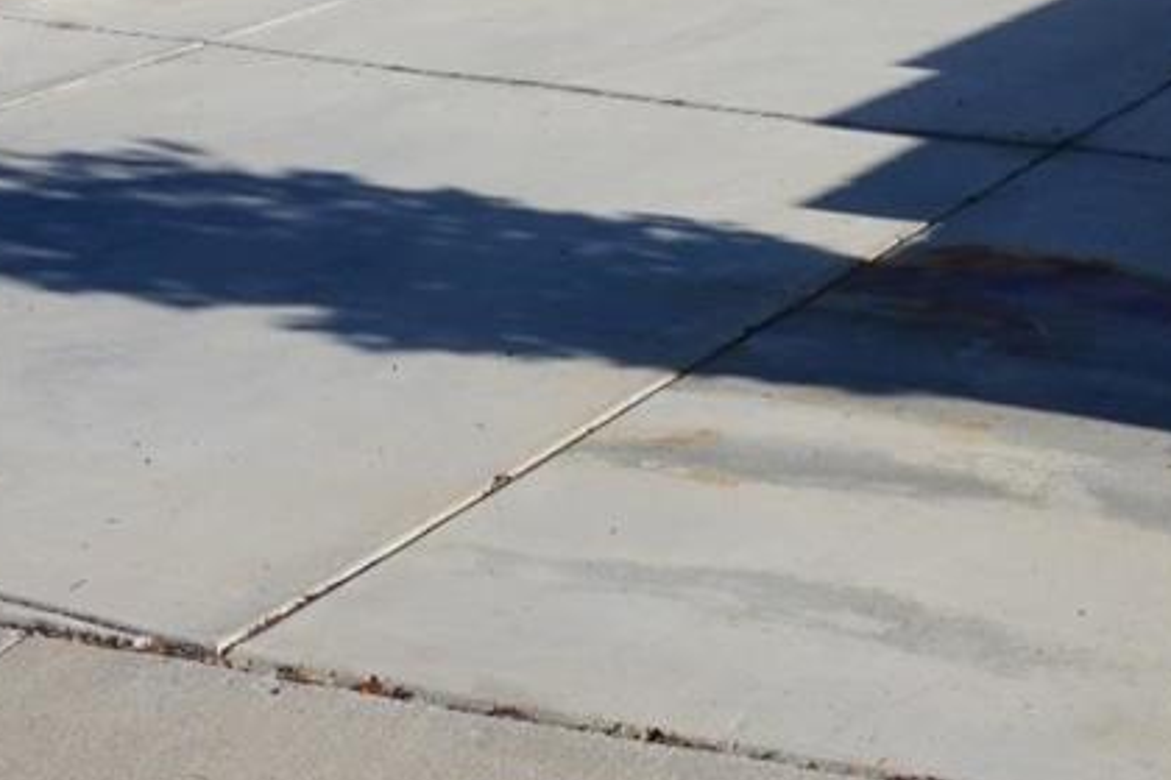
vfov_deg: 17.8
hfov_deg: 27.4
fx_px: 2374
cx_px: 850
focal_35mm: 73
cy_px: -152
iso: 100
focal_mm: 16
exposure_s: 1/100
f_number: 14
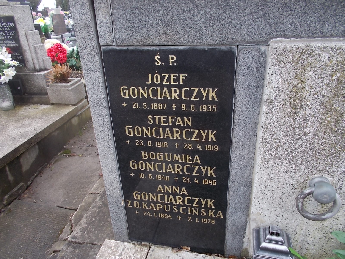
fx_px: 259
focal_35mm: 26
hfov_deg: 67.3
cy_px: 130
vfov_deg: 53.1
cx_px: 172
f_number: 3.2
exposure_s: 1/80
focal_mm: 4.6
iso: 80
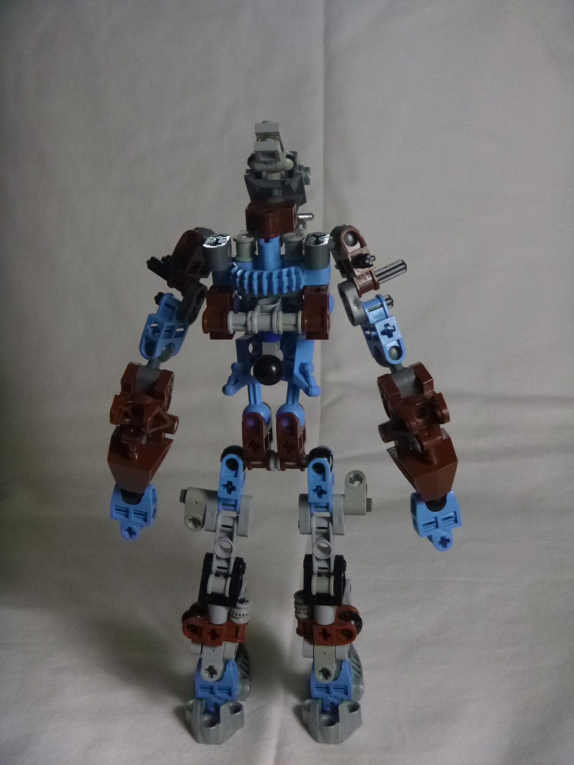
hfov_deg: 37.7
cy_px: 382
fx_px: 840
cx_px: 287
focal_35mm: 38
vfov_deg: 49.0
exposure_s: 1/8
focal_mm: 6.8
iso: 400
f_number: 4.5
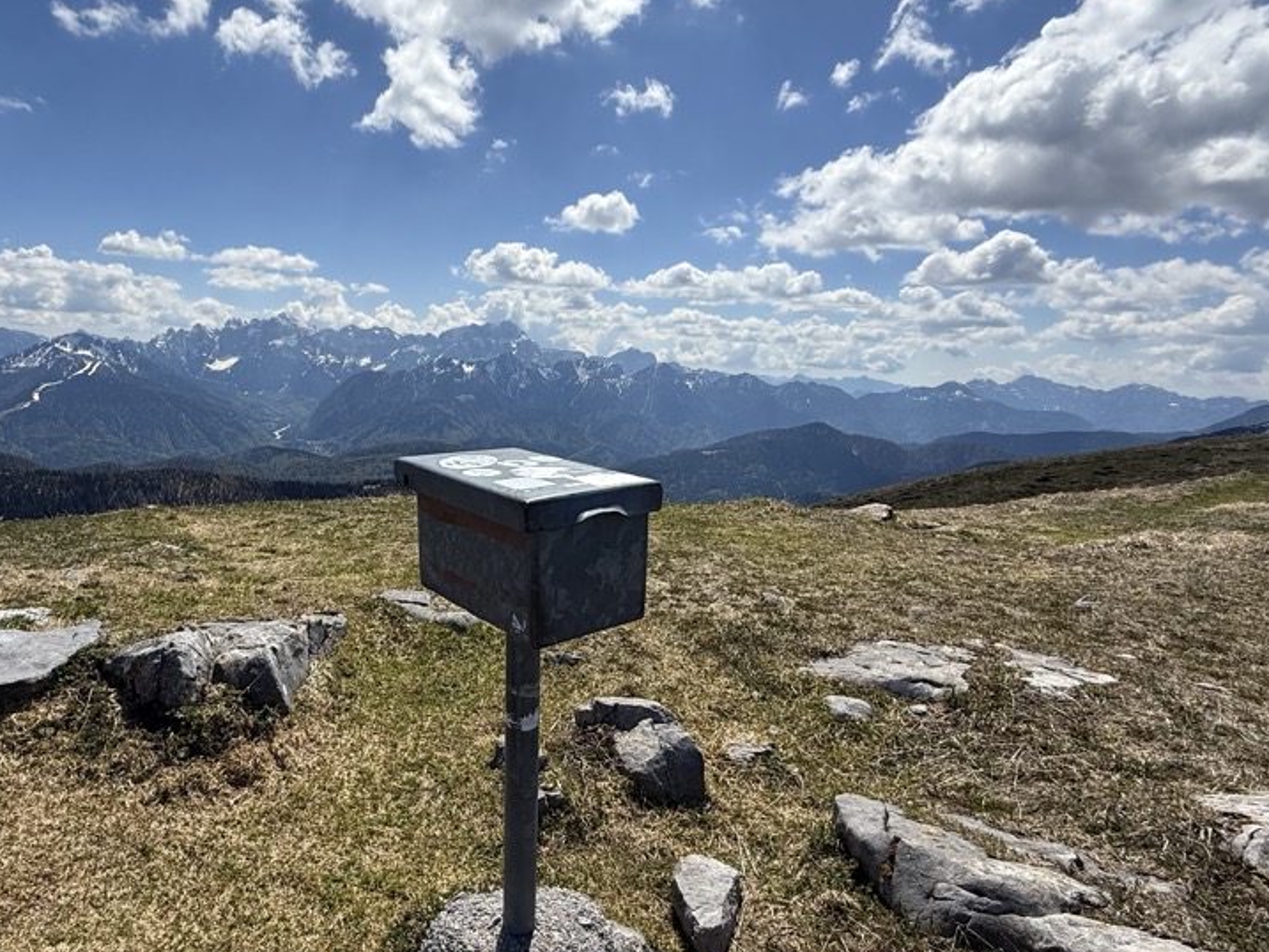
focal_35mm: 20
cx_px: 503
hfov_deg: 80.7
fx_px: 733
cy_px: 495
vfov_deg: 66.0
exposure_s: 1/3289
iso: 50
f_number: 2.2
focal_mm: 2.22
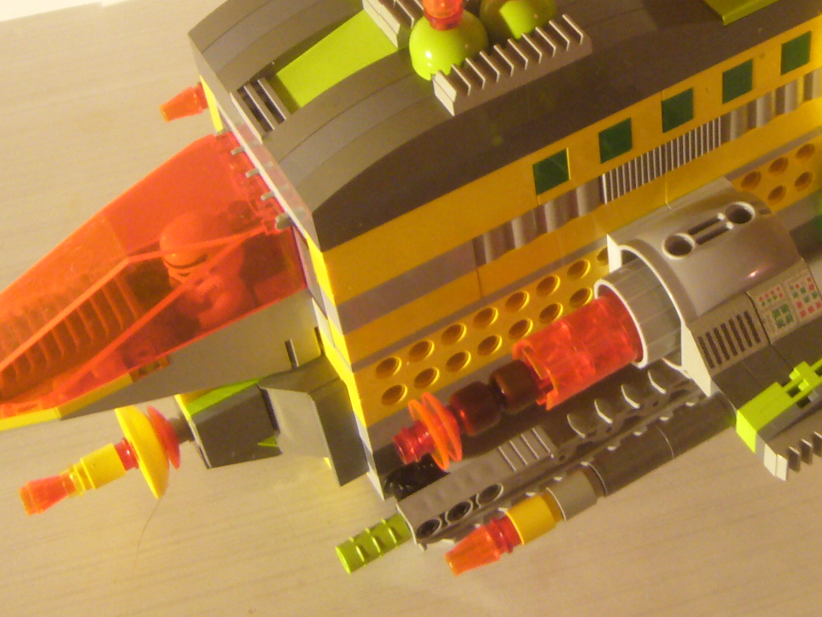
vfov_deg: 21.7
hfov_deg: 28.8
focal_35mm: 66
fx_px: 1567
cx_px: 653
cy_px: 45
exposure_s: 1/8
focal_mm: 5.8
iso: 200
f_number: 2.8
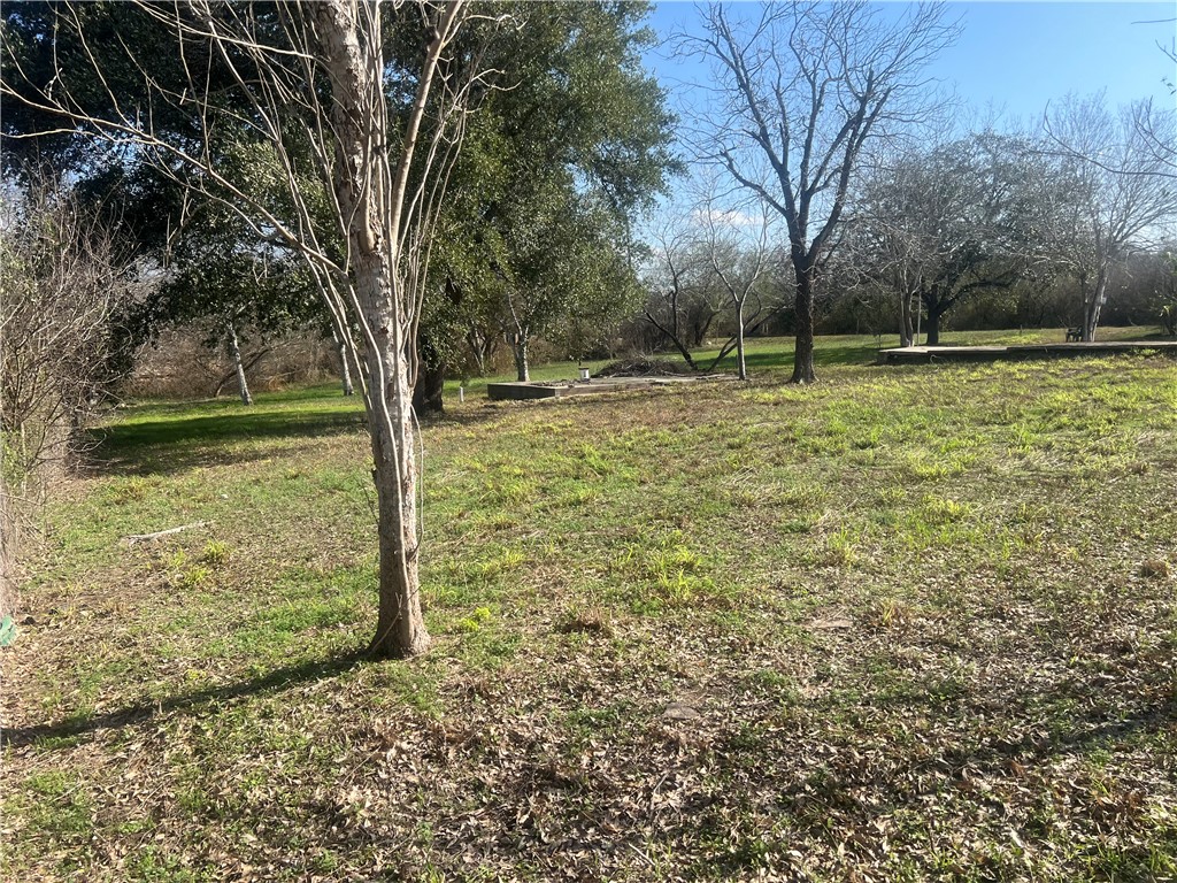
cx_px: 588
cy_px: 442
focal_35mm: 26
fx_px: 884
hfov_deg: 67.3
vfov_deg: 53.1
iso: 50
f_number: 1.5
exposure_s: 1/2252
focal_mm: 5.7
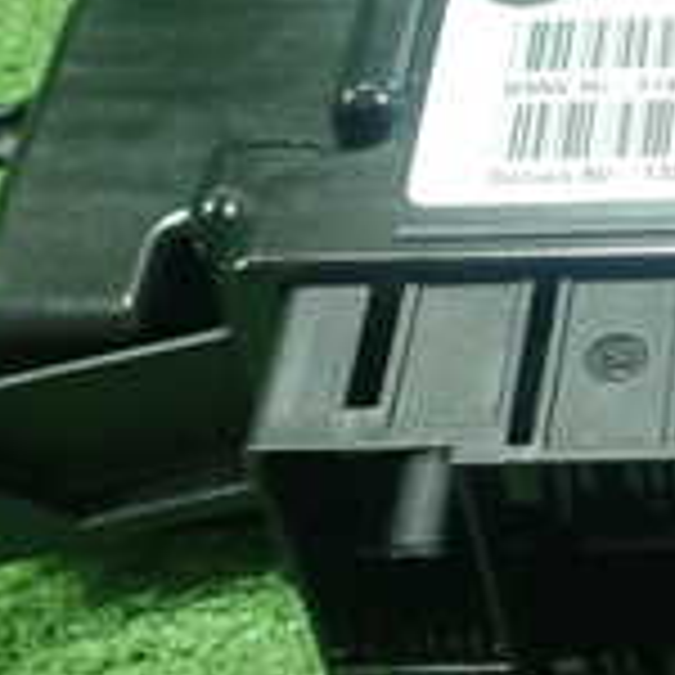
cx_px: 878
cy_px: 180
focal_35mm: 106
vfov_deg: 16.4
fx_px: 2339
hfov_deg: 15.6
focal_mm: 5.5
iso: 500
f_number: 2.3
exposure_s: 1/125
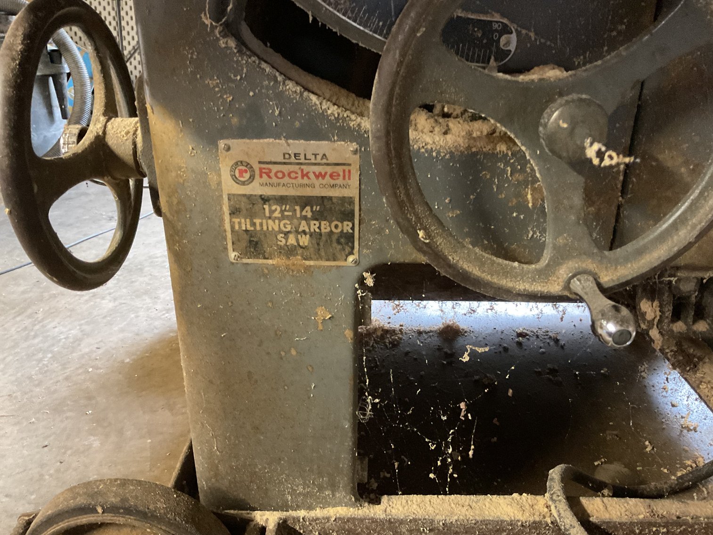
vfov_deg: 48.2
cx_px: 356
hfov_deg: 61.7
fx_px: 597
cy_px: 268
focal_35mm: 29
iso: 500
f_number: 1.8
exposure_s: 1/30
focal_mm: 3
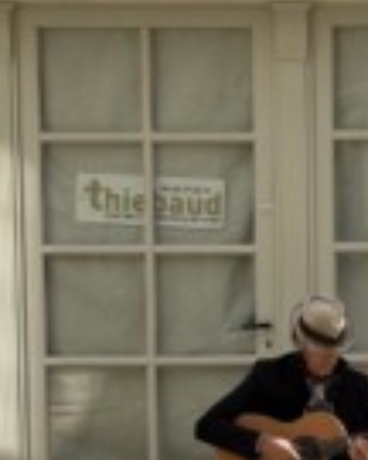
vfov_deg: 12.8
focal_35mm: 150
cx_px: 348
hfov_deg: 10.2
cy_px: 375
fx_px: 2042
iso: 32
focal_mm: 5.96
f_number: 1.6
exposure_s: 1/1339
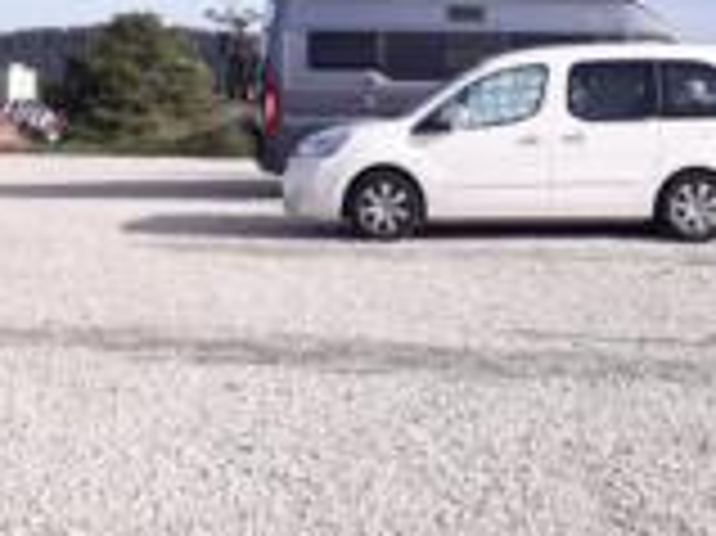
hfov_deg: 23.0
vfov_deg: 17.1
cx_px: 401
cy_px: 43
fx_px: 1757
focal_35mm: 85
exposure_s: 1/1279
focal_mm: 3.6
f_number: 1.9
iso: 40
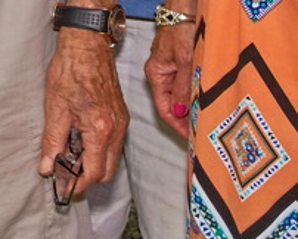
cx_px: -398
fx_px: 2322
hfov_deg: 7.0
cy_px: -358
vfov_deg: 5.7
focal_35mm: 263
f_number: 9
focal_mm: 35
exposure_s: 1/250
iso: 500
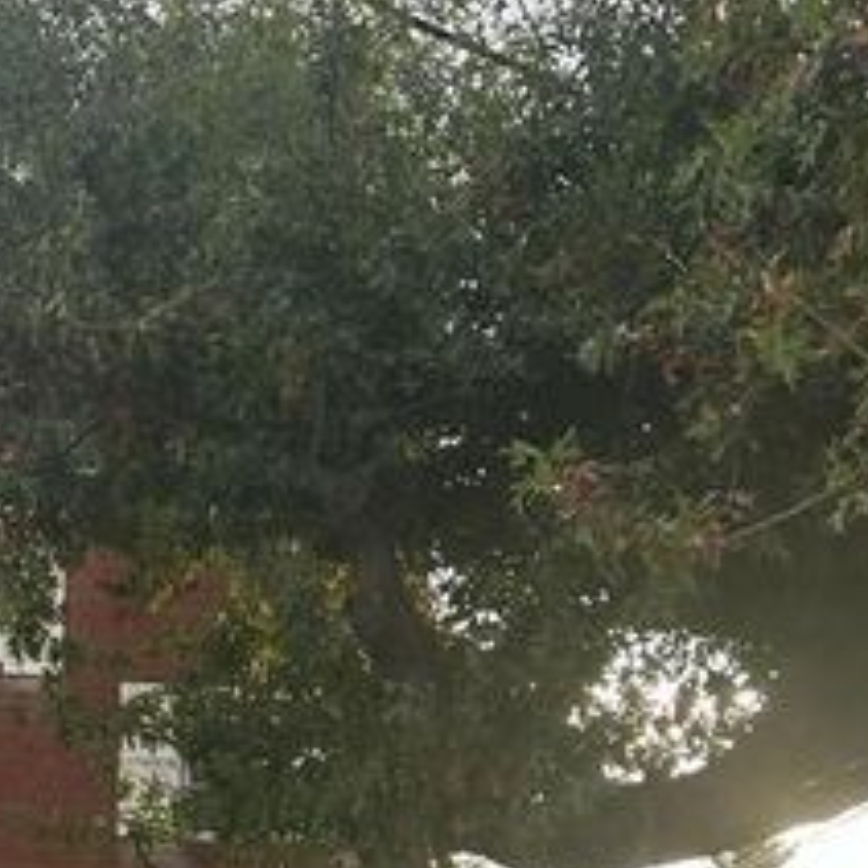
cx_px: -25
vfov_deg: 24.2
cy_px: 936
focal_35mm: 67
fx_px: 1901
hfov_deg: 24.4
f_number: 1.78
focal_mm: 6.86
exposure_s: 1/564
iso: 80
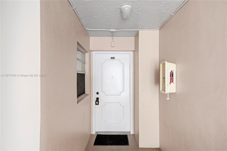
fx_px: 120
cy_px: 76
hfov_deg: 86.9
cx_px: 114
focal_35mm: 19
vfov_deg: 64.5
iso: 10000
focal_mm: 19
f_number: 8
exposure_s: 1/25
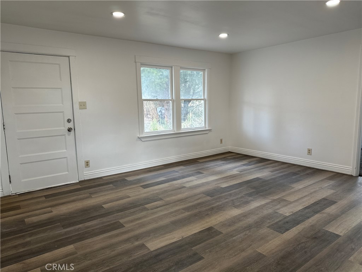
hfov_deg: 71.6
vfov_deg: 56.8
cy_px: 136
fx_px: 251
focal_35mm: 24
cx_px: 181
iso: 100
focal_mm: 6.86
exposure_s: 1/120
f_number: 1.78
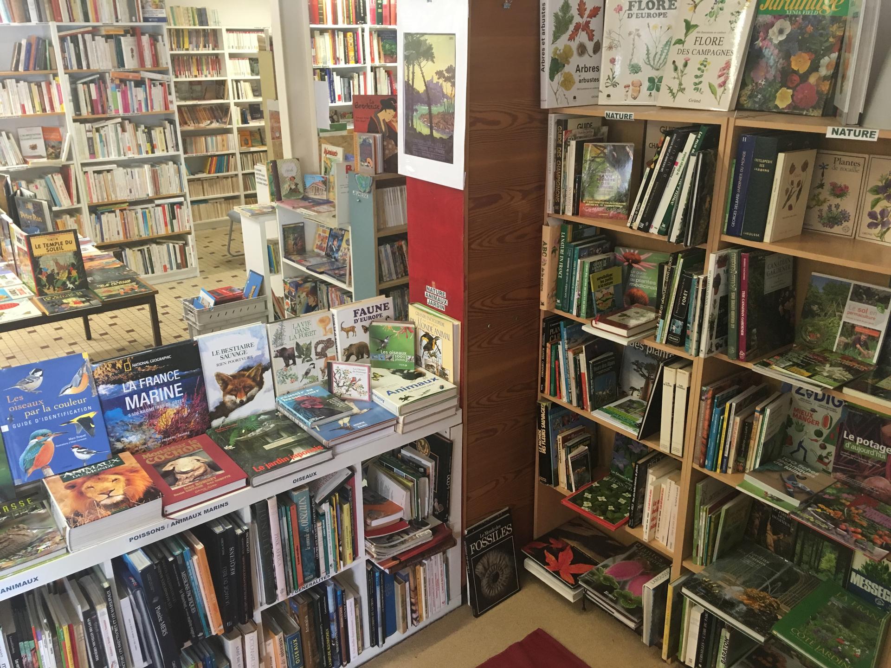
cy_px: 334
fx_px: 746
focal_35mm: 29
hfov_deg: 61.7
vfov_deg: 48.2
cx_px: 446
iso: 125
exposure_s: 1/33
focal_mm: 4.15
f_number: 2.2
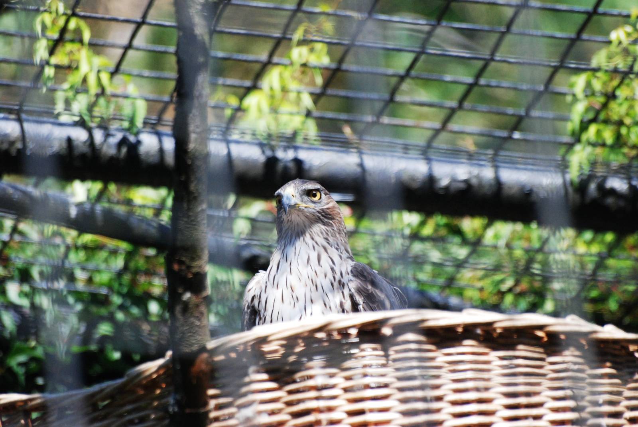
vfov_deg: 3.1
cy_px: 214
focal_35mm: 450
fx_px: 7984
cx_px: 319
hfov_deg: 4.6
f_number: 5.6
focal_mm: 300
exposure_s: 1/1250
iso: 1000
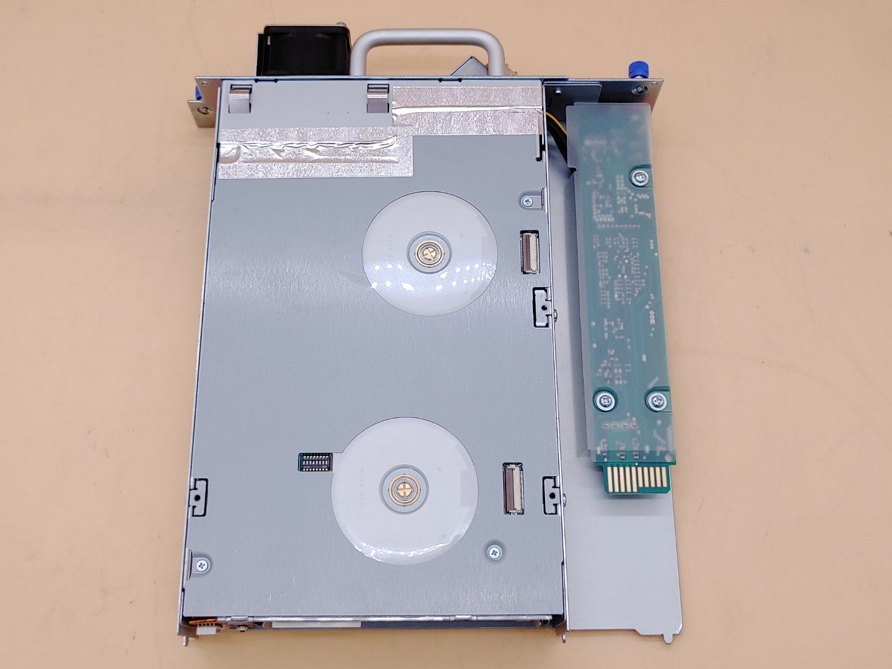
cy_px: 334
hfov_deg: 51.4
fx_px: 928
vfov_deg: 39.7
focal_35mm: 36
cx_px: 446
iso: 50
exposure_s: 1/123
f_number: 1.8
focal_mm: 4.36
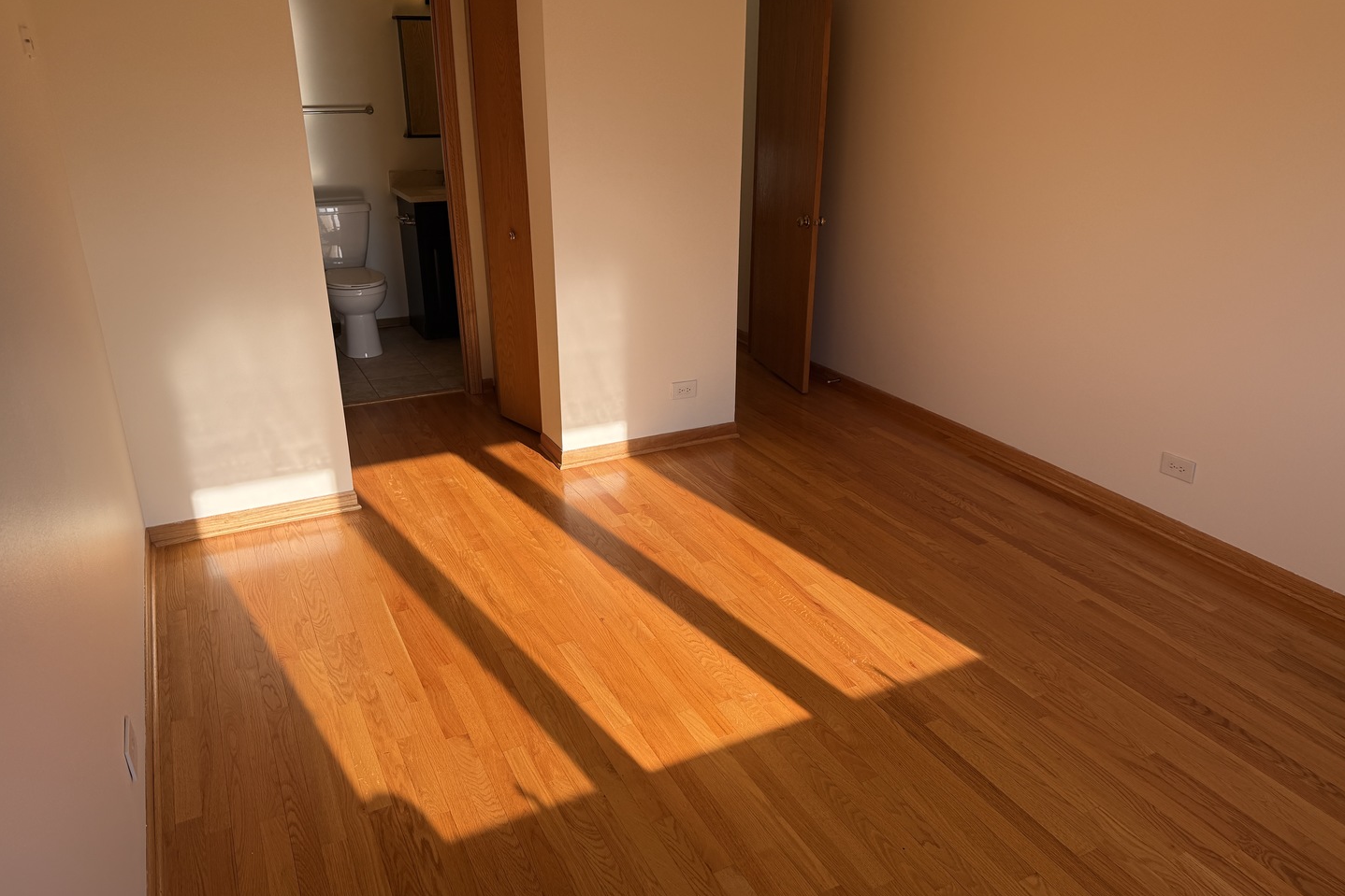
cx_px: 672
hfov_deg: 71.5
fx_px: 934
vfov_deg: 51.3
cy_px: 424
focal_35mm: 25
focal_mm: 6.76
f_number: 1.78
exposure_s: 1/967
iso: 100
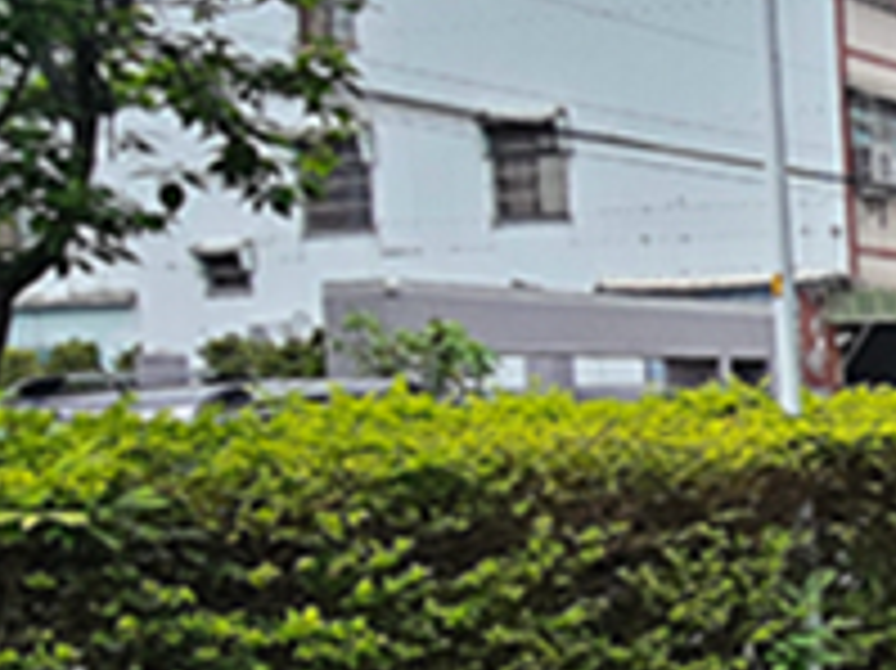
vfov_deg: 21.6
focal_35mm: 67
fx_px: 1733
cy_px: 558
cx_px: 1549
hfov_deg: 21.1
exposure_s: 1/60
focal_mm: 2.2
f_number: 2.2
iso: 200
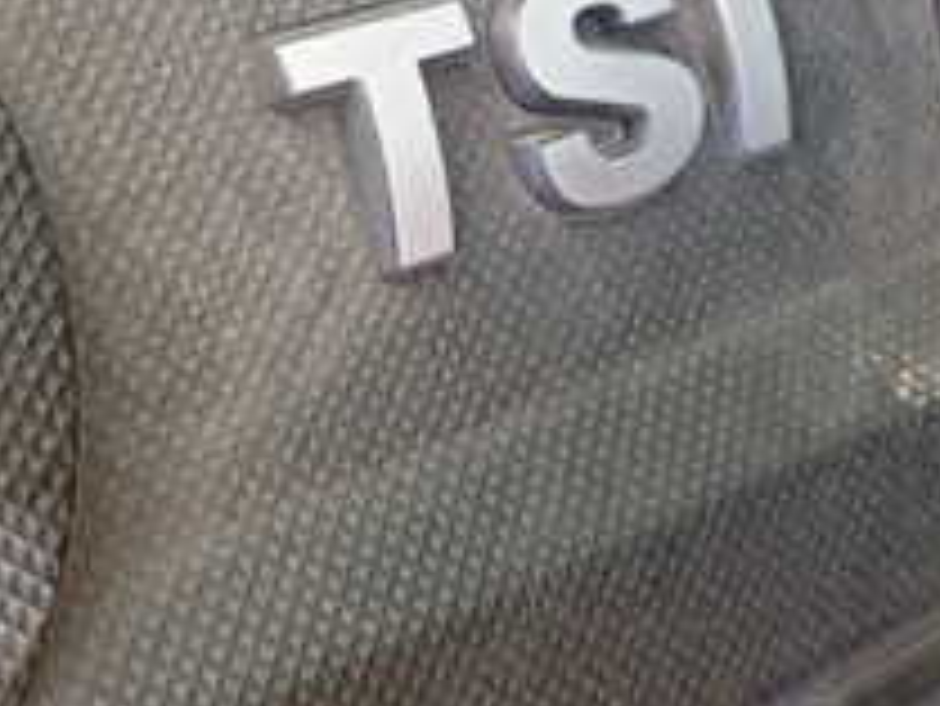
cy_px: 180
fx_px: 2337
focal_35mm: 86
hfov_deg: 22.4
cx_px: 184
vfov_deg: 17.1
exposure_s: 1/30
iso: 320
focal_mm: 5.4
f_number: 2.3
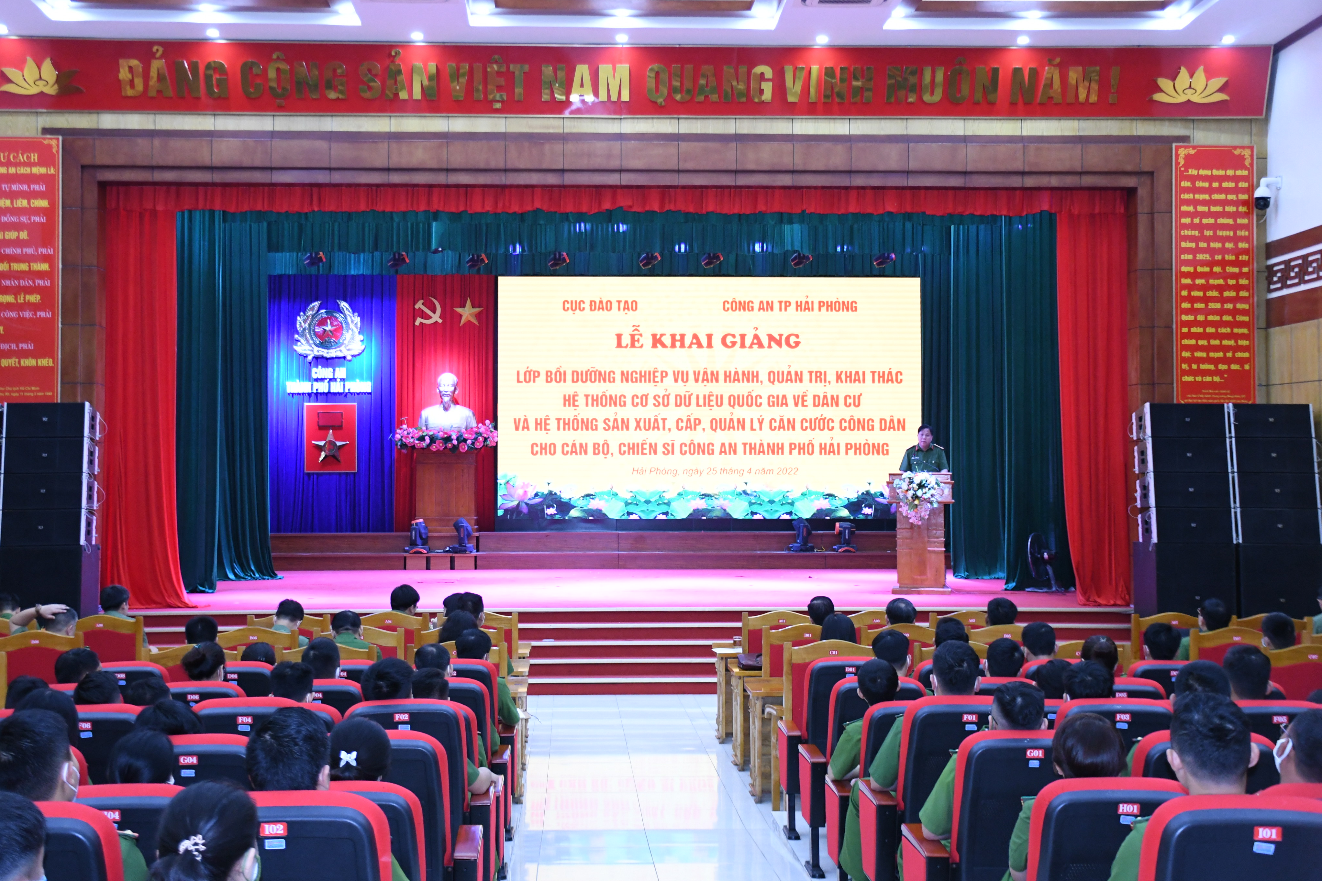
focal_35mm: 46
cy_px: 440
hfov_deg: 42.7
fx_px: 1689
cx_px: 664
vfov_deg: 29.2
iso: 2500
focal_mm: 30
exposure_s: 1/125
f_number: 4
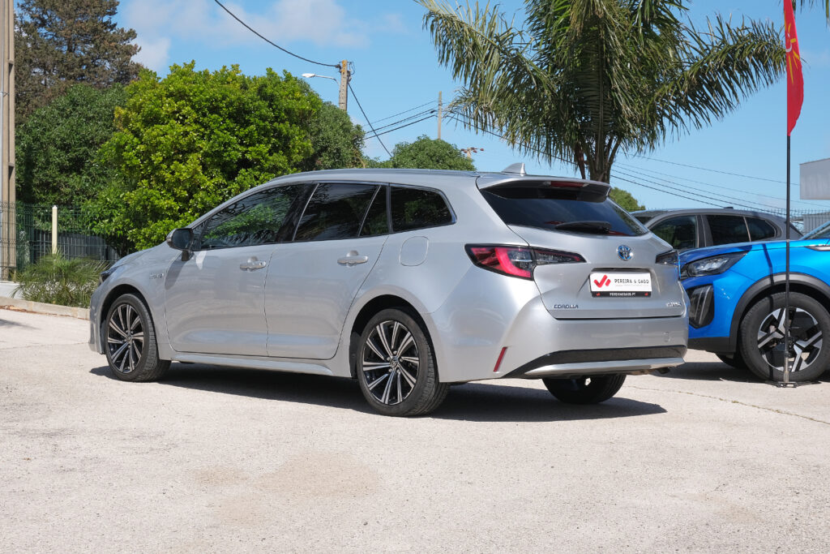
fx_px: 1568
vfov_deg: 20.0
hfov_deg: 29.7
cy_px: 277
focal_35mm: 68
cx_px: 415
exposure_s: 1/250
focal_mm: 45
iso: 160
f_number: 10
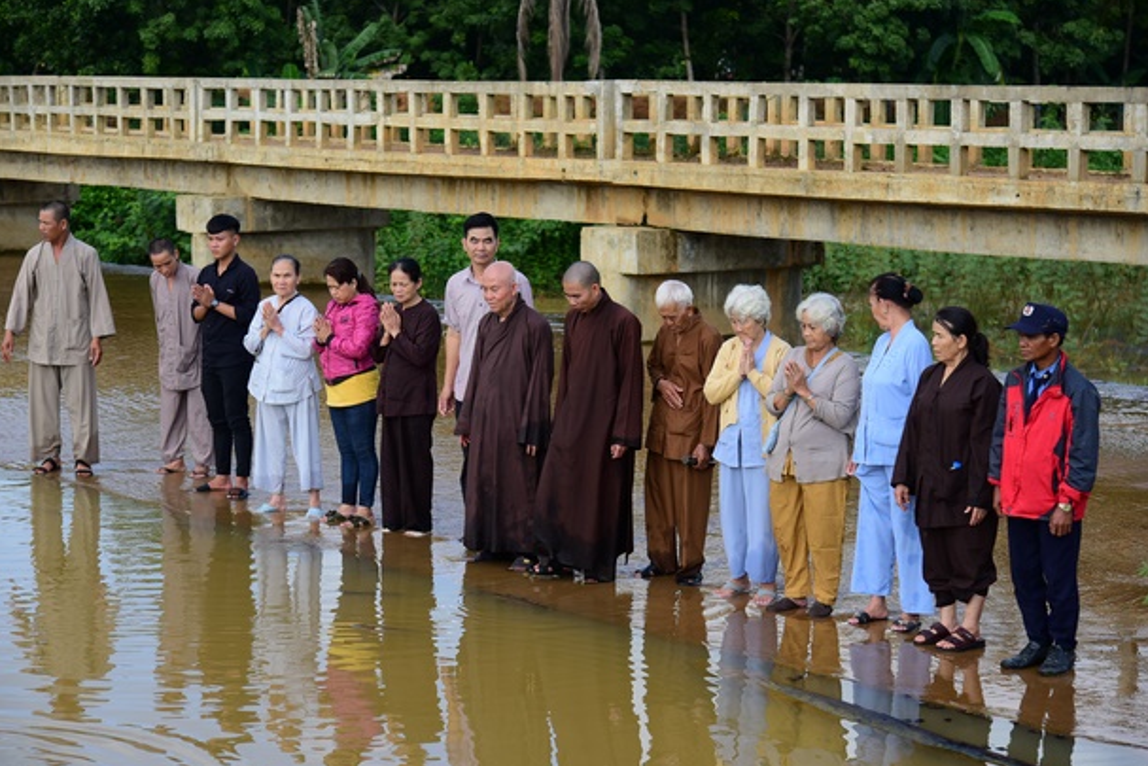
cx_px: 552
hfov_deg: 27.0
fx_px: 2392
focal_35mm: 75
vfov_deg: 18.2
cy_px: 403
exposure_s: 1/1250
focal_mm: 70
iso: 320
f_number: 4
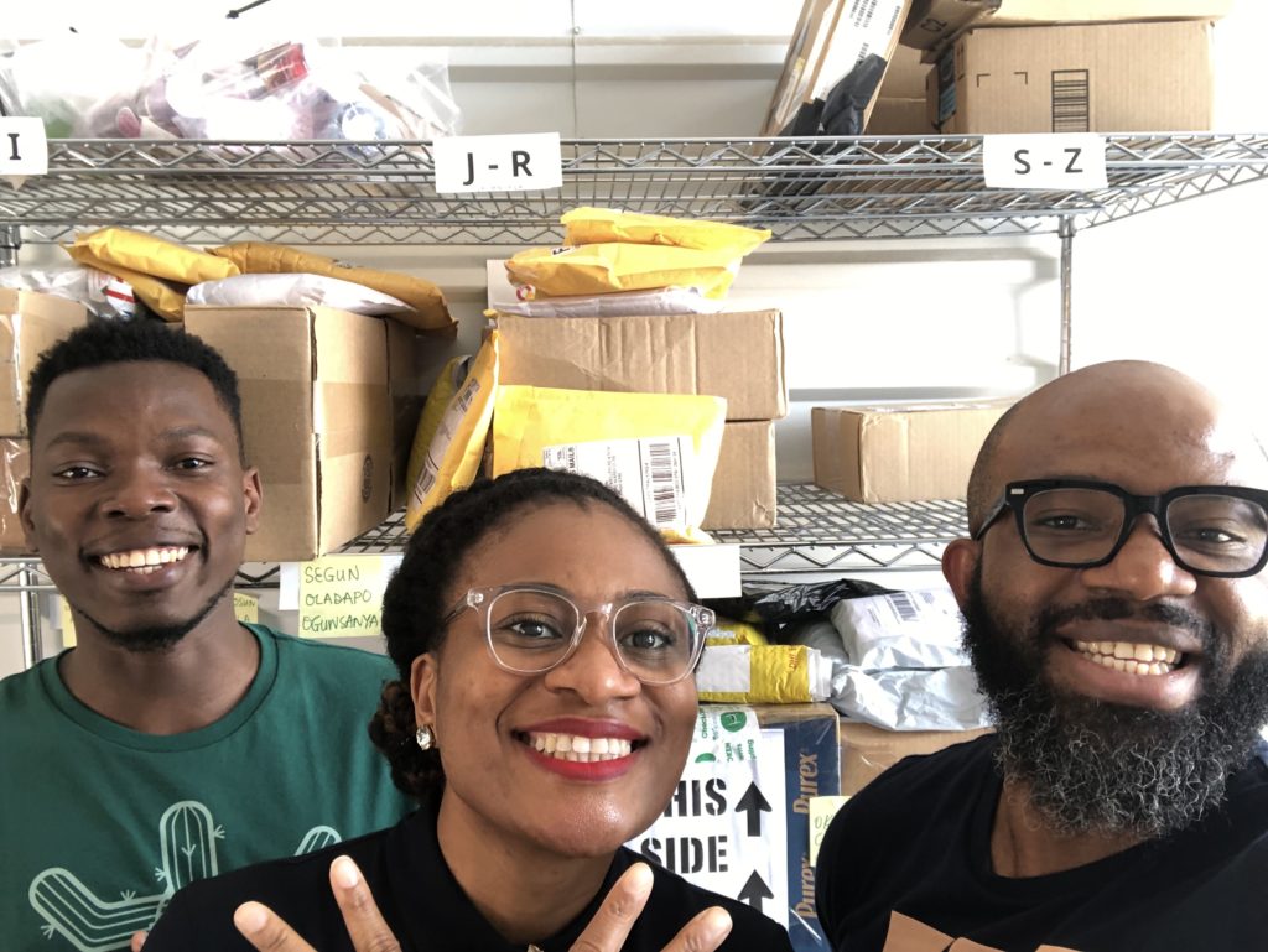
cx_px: 634
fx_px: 1173
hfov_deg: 56.8
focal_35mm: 32
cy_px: 476
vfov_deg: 44.2
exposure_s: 1/60
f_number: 2.2
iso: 80
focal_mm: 2.87
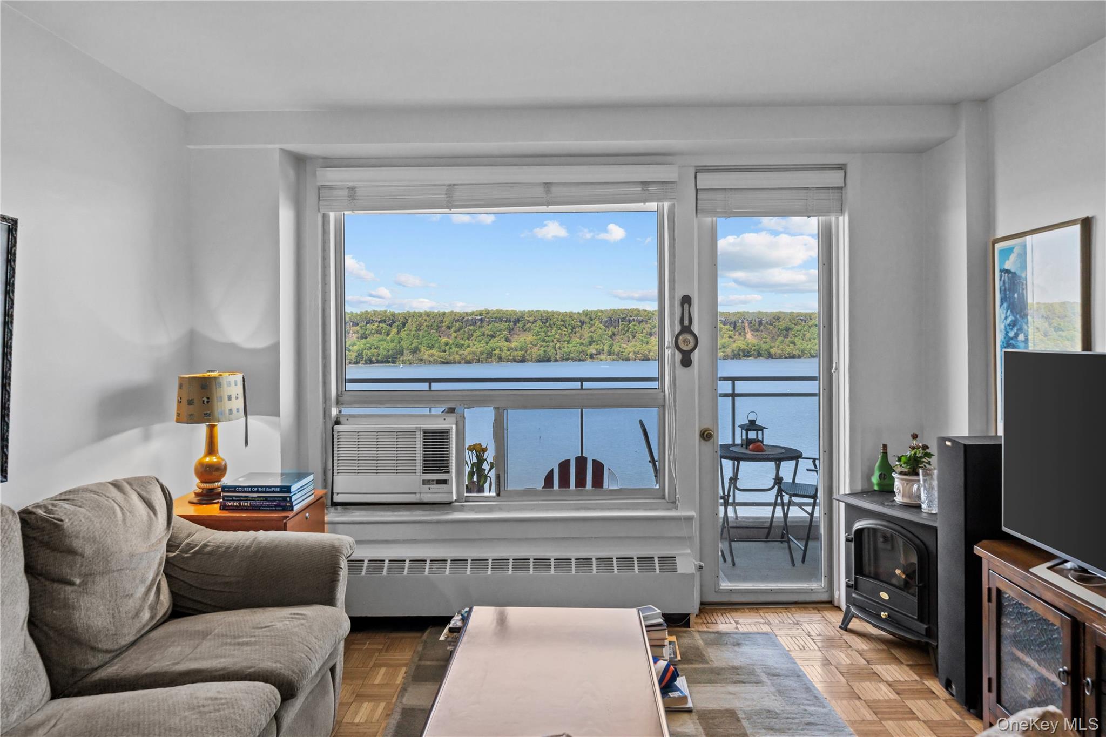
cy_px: 368
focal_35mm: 24
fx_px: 737
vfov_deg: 53.1
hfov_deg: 73.7
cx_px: 553
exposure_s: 1/20
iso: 250
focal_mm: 24
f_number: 9.5
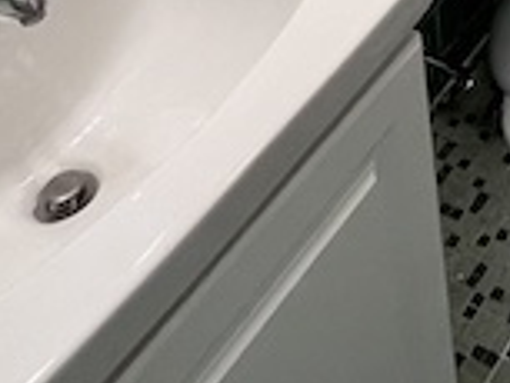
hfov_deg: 26.1
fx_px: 1003
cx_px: 573
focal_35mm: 68
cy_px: -430
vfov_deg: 15.8
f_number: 1.8
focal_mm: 1.57
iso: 200
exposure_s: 1/120
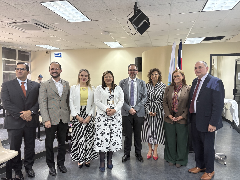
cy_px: 90
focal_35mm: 26
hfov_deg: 67.3
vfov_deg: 53.1
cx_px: 120
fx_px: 180
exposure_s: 1/60
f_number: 1.6
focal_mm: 5.96
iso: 250
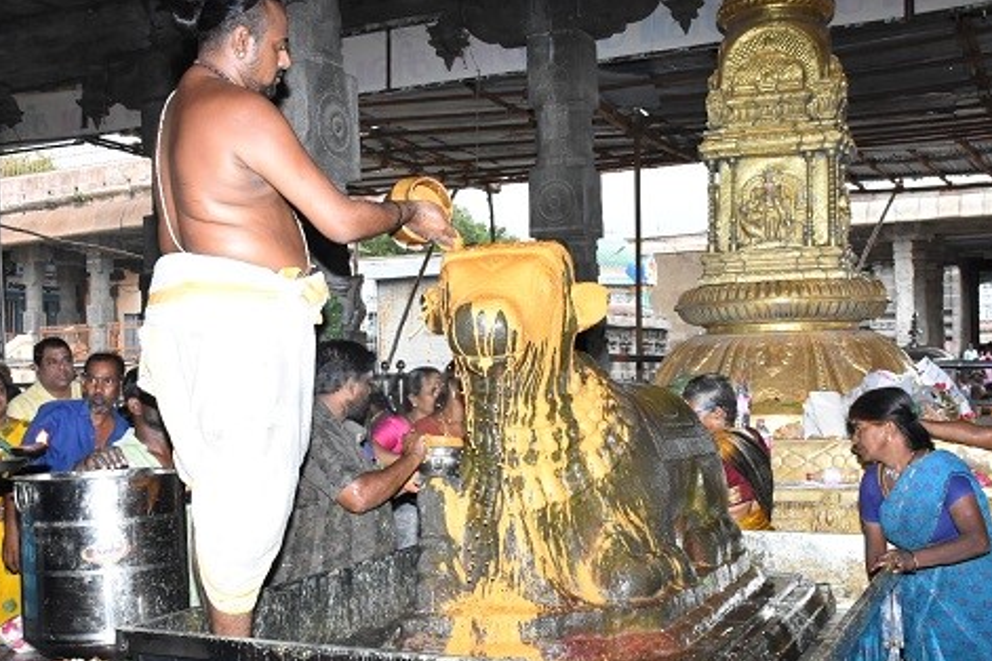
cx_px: 444
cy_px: 379
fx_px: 1157
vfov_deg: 31.8
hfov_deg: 46.3
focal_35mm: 42
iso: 2000
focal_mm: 22
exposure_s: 1/125
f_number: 9
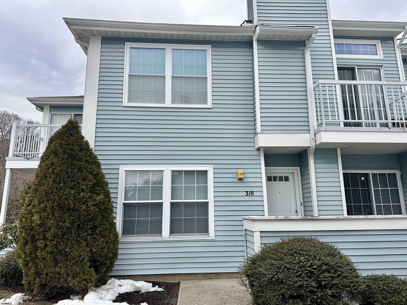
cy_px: 152
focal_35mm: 24
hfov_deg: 71.6
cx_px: 204
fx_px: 282
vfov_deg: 56.8
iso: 80
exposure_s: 1/971
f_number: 1.78
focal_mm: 6.86
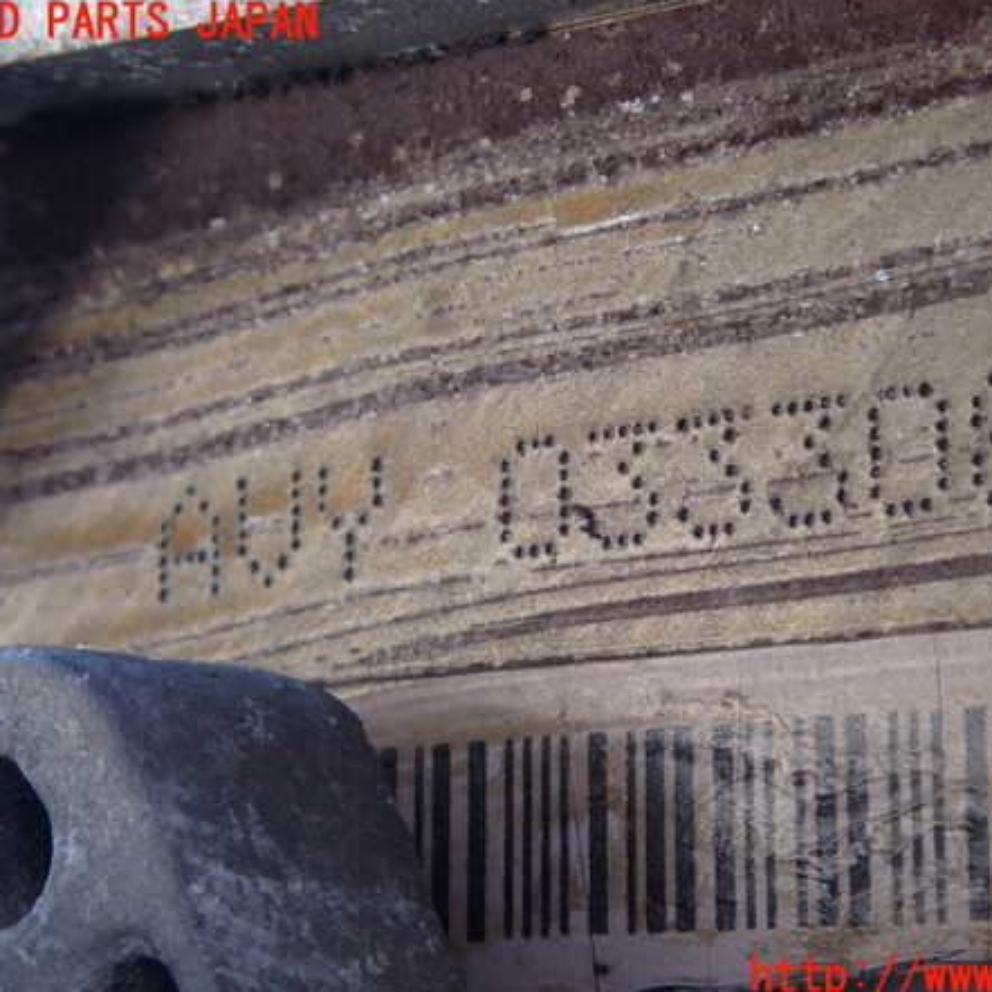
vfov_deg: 46.0
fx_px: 1167
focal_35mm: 36
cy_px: 500
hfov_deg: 45.9
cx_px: 584
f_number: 4.9
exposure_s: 1/50
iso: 200
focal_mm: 5.4
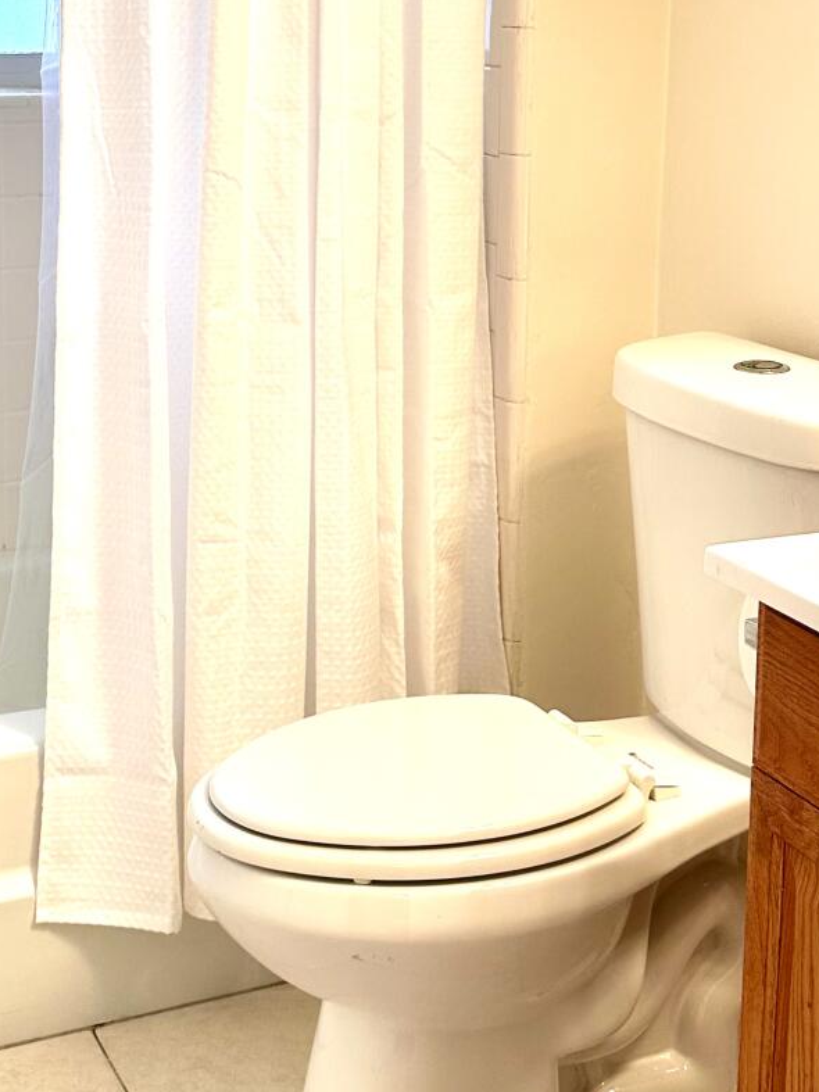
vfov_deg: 31.2
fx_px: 1925
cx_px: 257
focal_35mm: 61
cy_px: 293
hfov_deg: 23.9
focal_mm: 6.86
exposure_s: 1/120
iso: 80
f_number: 1.78
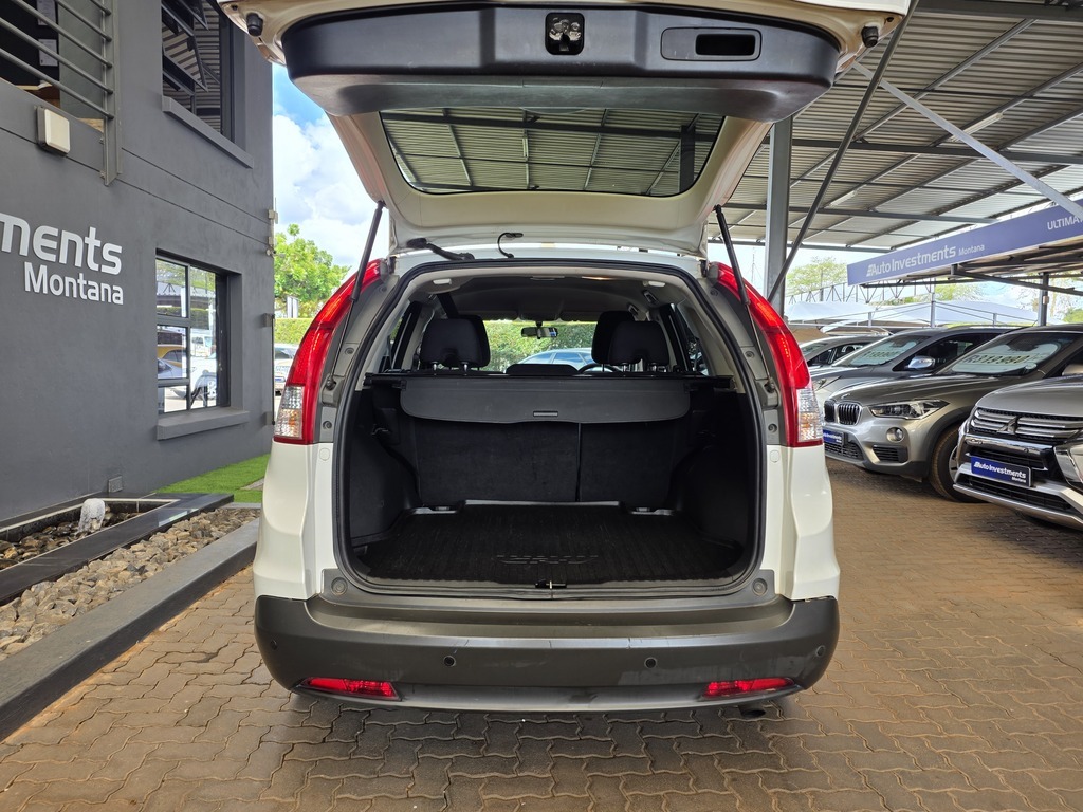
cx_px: 542
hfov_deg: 73.9
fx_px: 720
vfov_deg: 58.9
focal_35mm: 23
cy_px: 406
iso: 40
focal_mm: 6.25
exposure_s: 1/359
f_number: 1.7
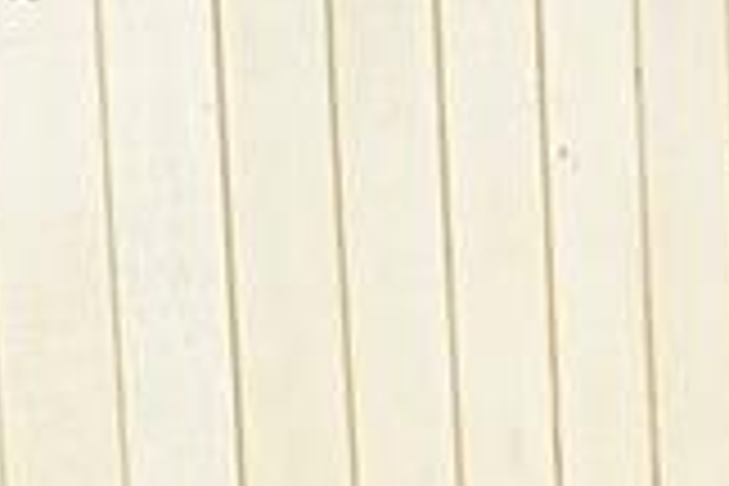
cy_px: 90
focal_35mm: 152
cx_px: 256
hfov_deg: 13.5
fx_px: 3078
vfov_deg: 9.0
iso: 100
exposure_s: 1/500
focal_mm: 16
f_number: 6.3
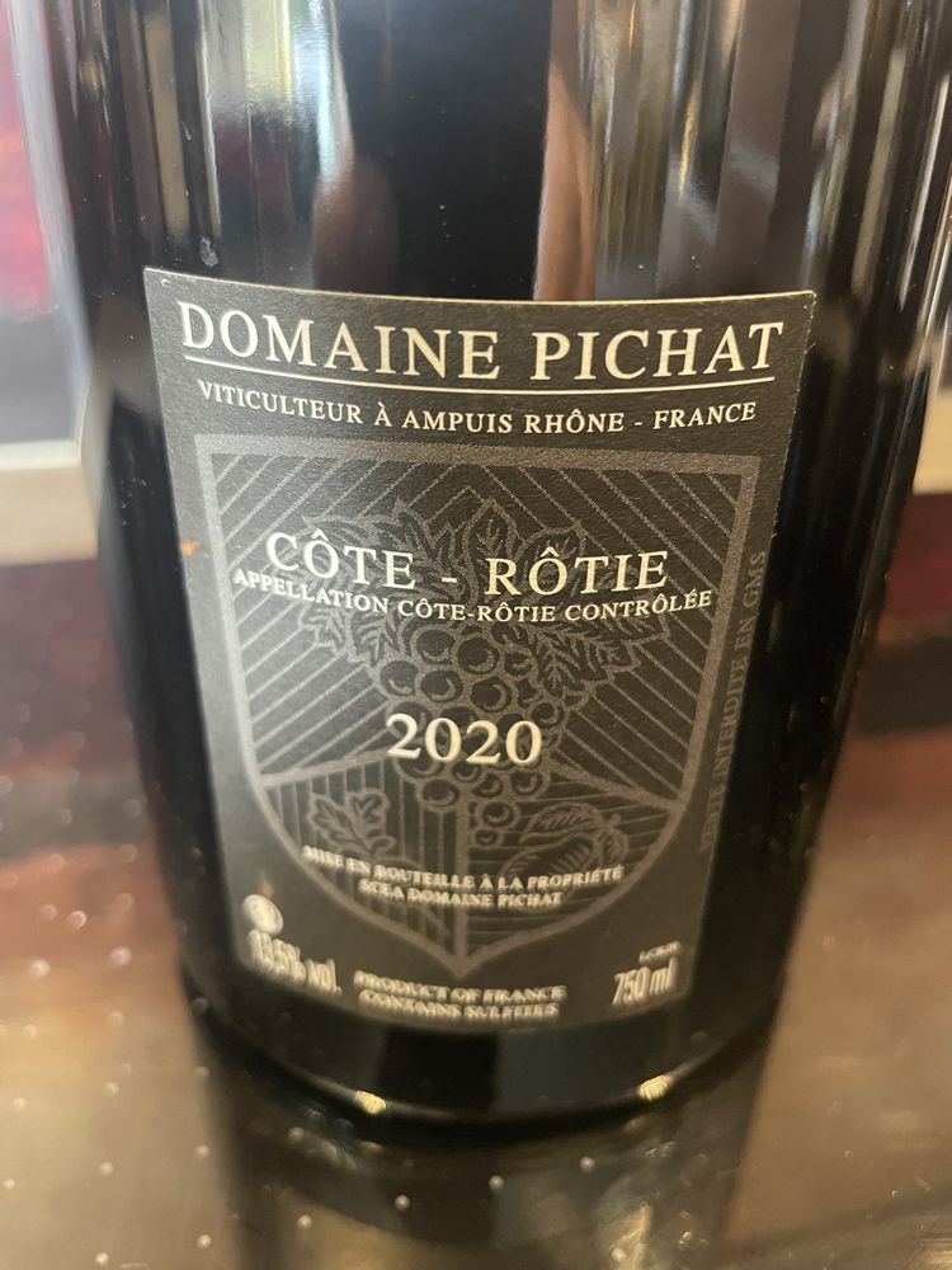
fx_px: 953
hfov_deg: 53.1
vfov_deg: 67.3
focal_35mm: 26
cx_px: 476
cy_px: 635
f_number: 1.6
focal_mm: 4.2
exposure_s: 1/39
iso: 640
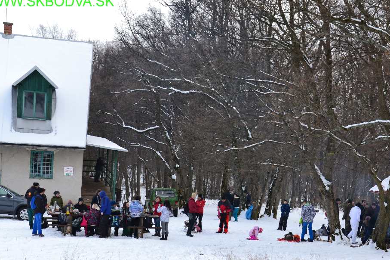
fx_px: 780
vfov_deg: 18.8
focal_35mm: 72
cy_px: 176
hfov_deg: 27.9
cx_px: 258
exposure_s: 1/250
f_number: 10
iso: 400
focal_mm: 34
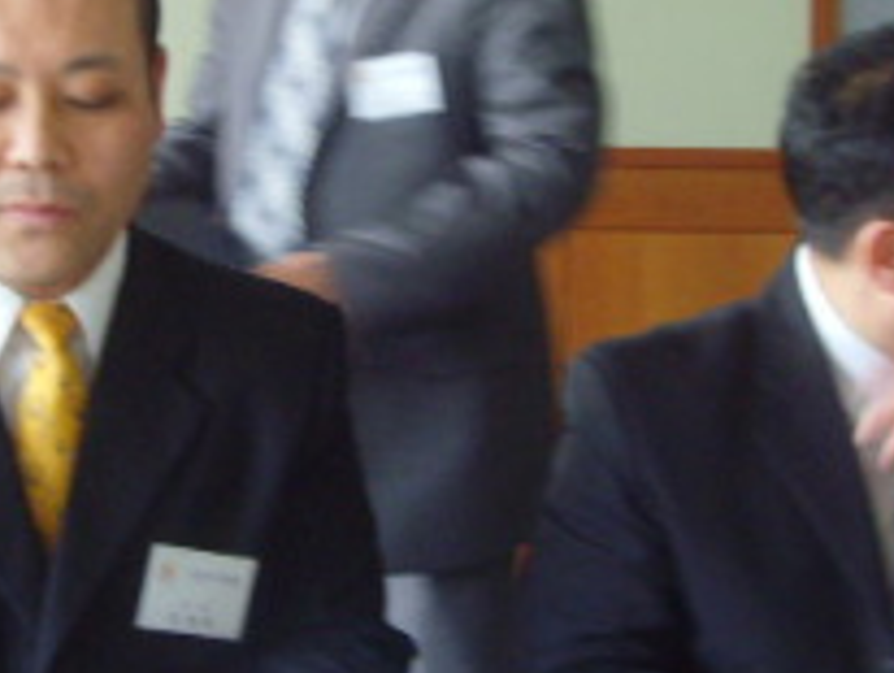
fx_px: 2482
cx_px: 221
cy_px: 258
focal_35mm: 96
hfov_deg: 20.3
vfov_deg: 15.4
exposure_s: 1/45
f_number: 3.5
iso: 200
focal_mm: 6.6
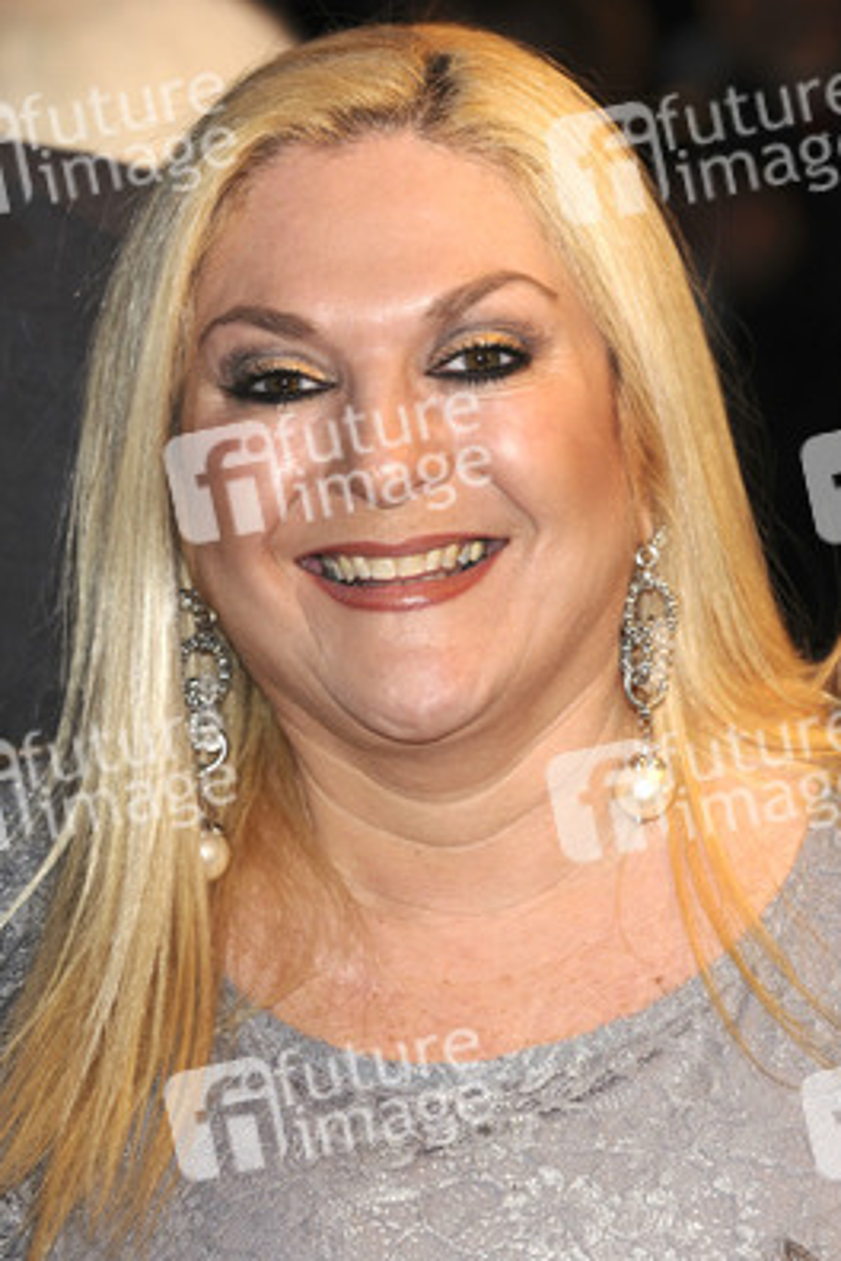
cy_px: 627
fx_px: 6903
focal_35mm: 197
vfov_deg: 10.4
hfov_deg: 7.0
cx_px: 422
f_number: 5
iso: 400
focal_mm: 130
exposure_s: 1/160
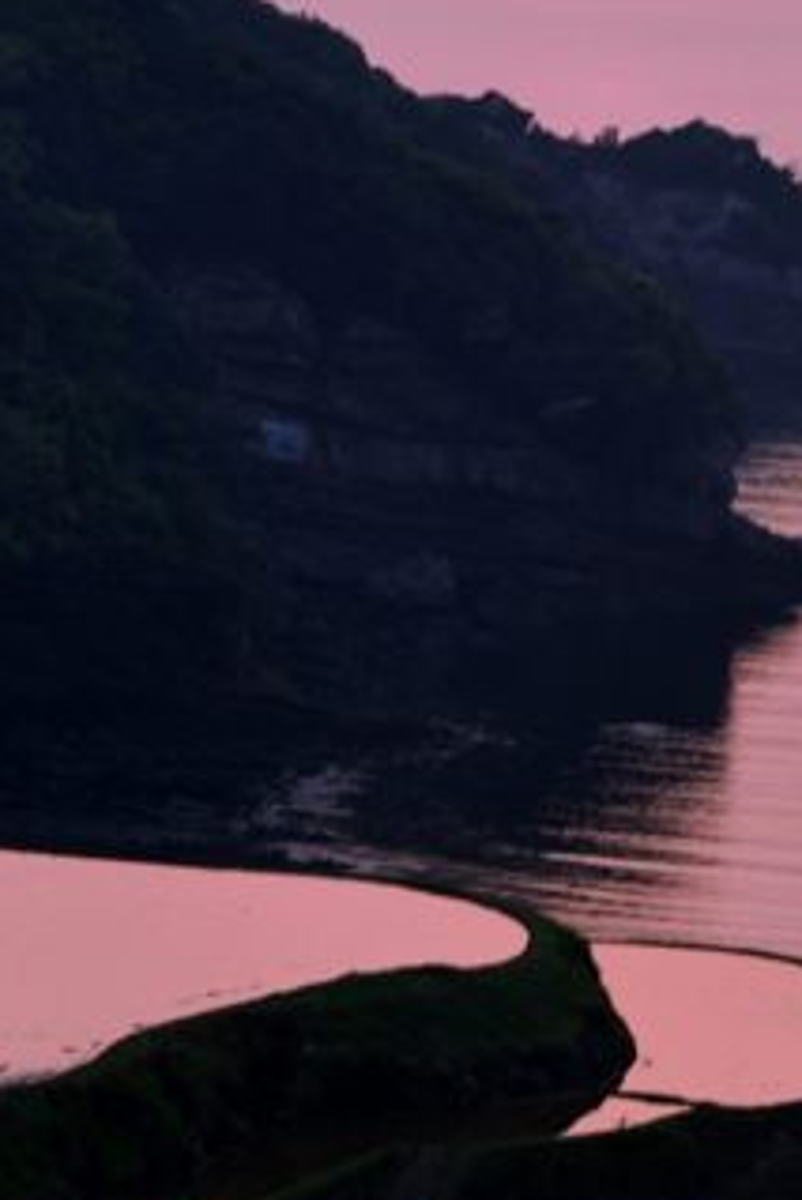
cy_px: 594
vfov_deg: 5.3
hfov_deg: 3.5
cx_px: 830
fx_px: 13084
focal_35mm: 392
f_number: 11
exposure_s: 1/50
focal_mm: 122
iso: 100
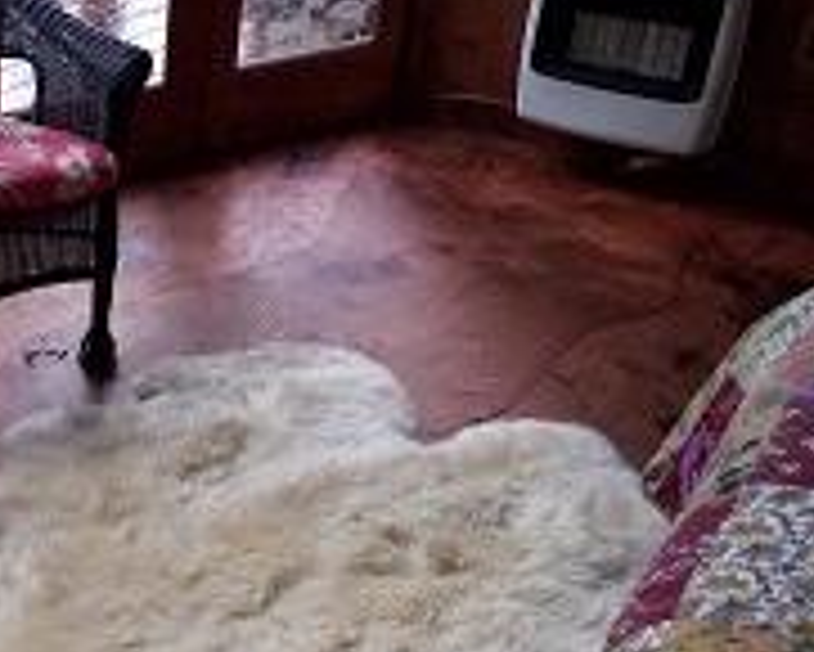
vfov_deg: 27.0
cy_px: 216
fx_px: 1350
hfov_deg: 31.0
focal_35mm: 56
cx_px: -4
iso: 320
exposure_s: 1/10
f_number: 1.7
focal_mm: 4.2
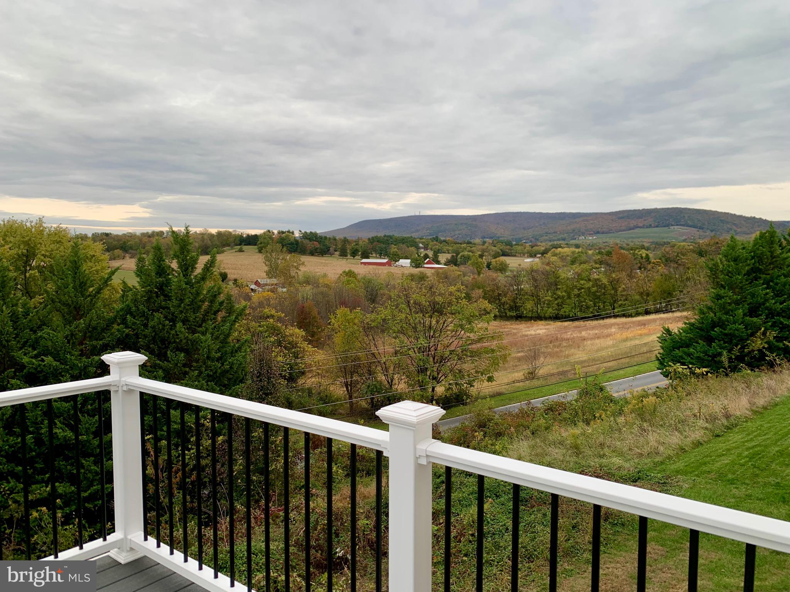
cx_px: 395
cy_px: 296
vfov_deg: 53.1
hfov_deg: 67.3
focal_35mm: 26
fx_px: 593
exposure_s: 1/297
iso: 25
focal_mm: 4.25
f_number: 1.8
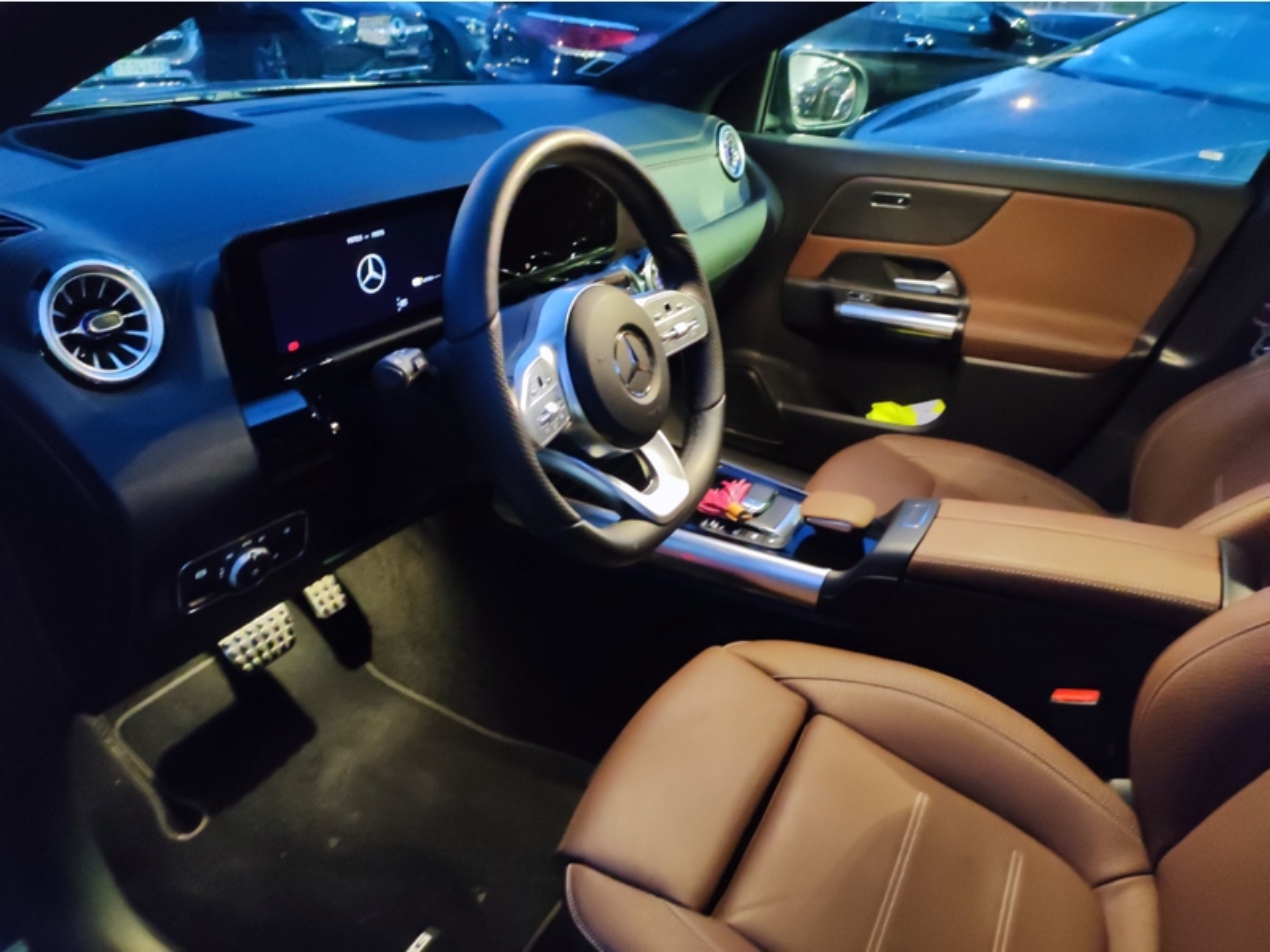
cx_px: 635
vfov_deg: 74.7
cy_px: 476
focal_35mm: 17
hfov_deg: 91.0
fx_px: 624
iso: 4769
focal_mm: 4.74
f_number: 1.79
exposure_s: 1/17
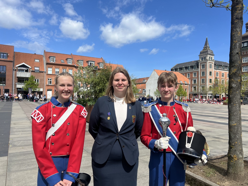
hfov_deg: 67.3
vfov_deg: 53.1
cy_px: 93
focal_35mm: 26
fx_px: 186
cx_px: 124
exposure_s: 1/3831
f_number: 1.5
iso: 50
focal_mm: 5.7
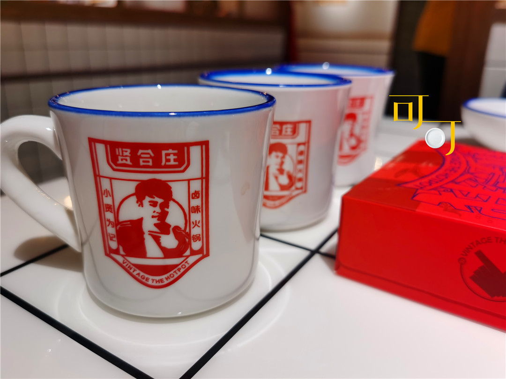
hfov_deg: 65.3
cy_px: 190
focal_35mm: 27
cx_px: 253
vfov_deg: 51.4
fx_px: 395
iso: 50
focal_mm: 5.56
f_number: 1.6
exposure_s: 1/183
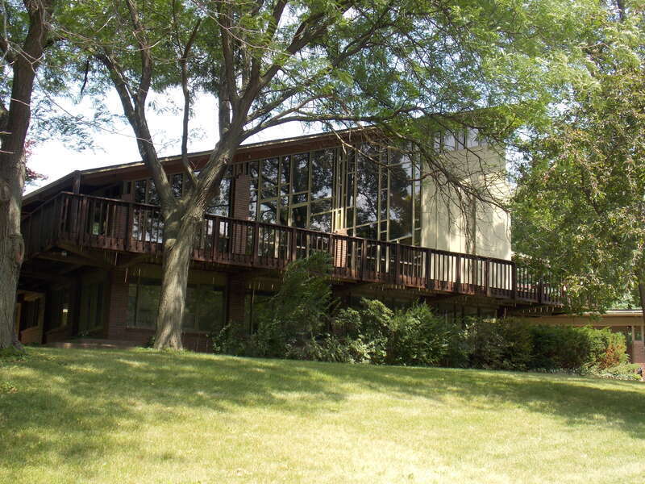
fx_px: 857
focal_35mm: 46
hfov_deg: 41.2
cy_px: 242
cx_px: 322
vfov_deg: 31.5
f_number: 3.7
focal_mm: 8.1
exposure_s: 1/160
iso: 80
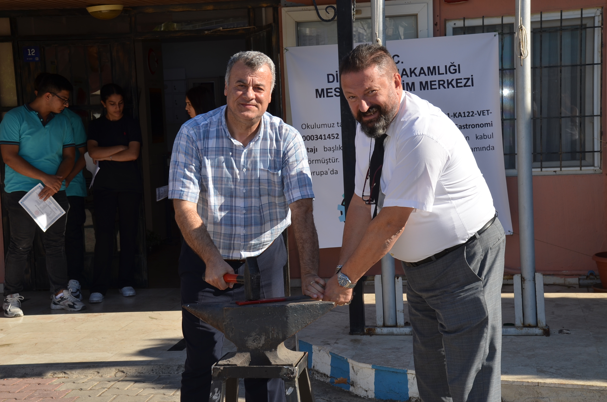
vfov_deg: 22.5
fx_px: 1010
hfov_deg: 33.5
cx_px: 304
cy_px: 201
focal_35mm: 60
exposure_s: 1/200
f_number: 8
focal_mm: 40
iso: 100
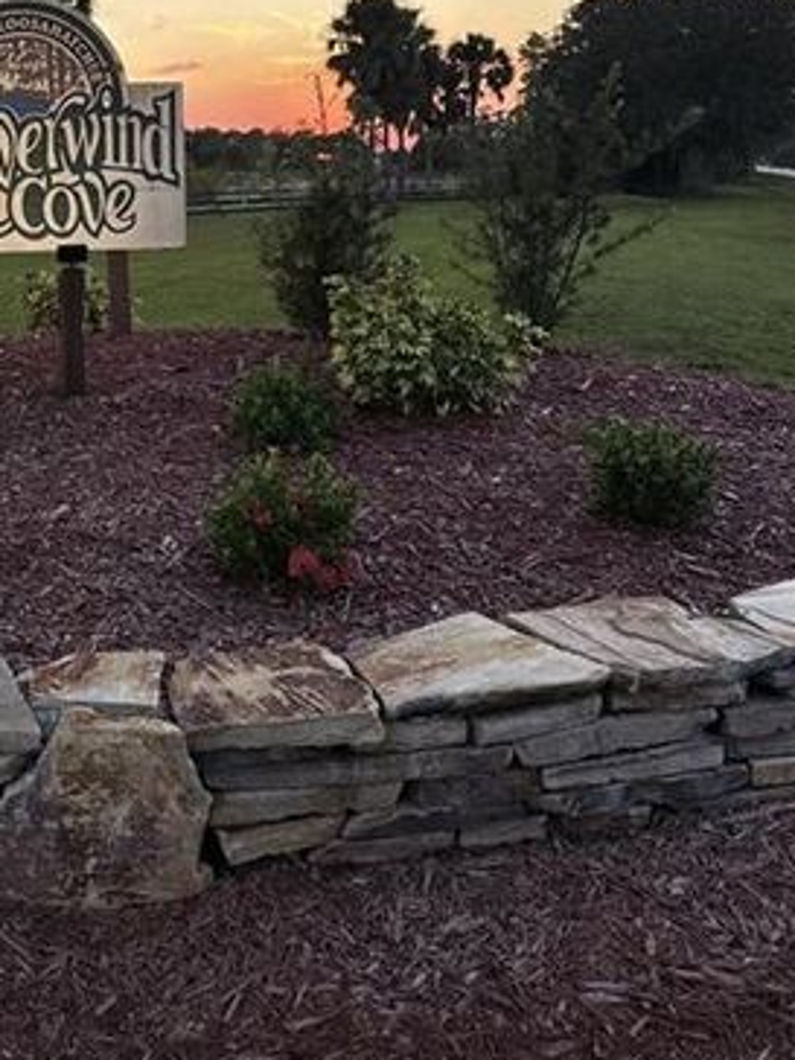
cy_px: 211
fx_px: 1347
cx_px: 99
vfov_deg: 41.1
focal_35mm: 44
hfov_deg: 31.5
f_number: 1.78
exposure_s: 1/401
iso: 80
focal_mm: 6.76
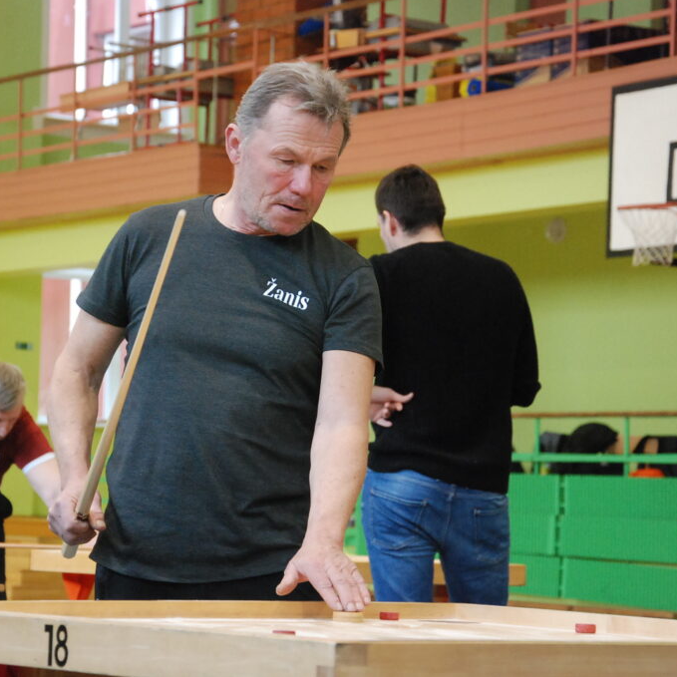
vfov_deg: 13.7
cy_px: 337
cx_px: 261
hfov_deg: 13.7
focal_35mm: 127
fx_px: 2810
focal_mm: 66
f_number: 5.3
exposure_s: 1/60
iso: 1600
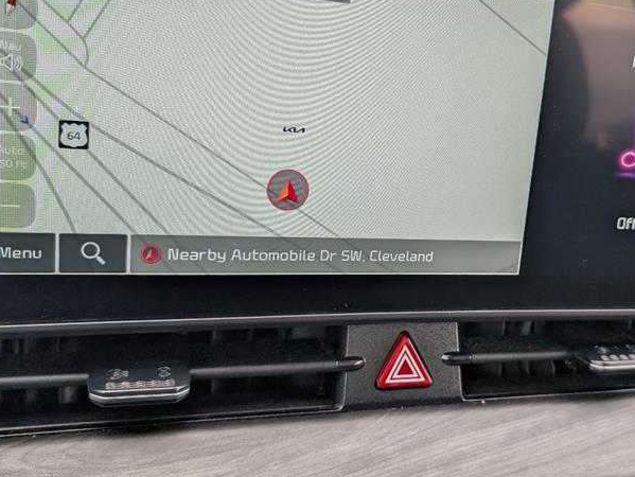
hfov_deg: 45.1
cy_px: 242
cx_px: 418
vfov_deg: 35.2
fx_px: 753
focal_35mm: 41
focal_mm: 6.9
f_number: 1.68
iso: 26
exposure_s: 1/145
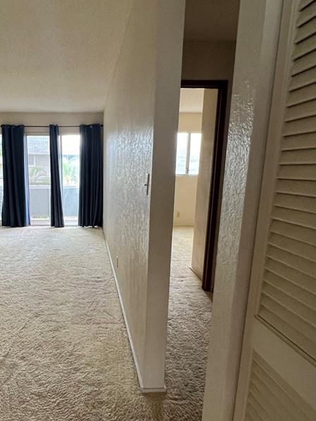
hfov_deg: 51.2
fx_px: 316
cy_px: 252
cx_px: 86
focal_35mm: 26
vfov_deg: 66.7
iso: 160
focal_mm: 1.57
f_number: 1.8
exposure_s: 1/60
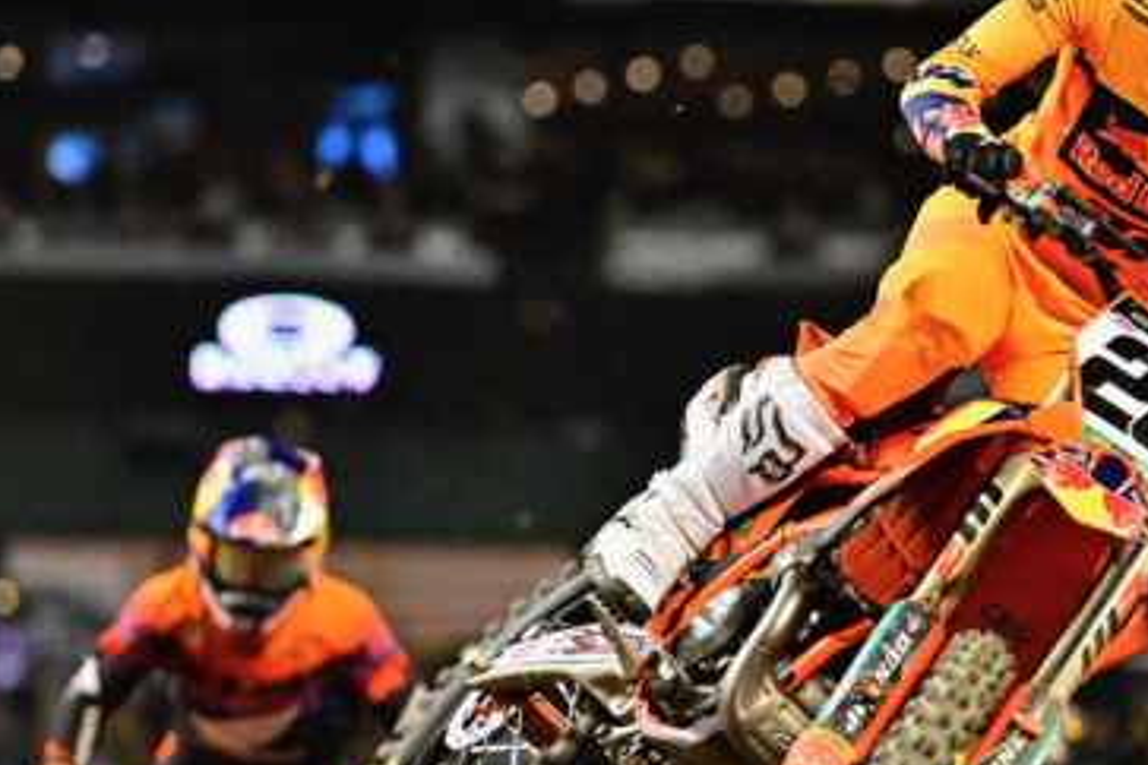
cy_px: 545
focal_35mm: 551
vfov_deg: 2.5
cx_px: 942
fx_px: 17569
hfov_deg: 3.7
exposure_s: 1/1250
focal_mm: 200
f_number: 3.5
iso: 4000
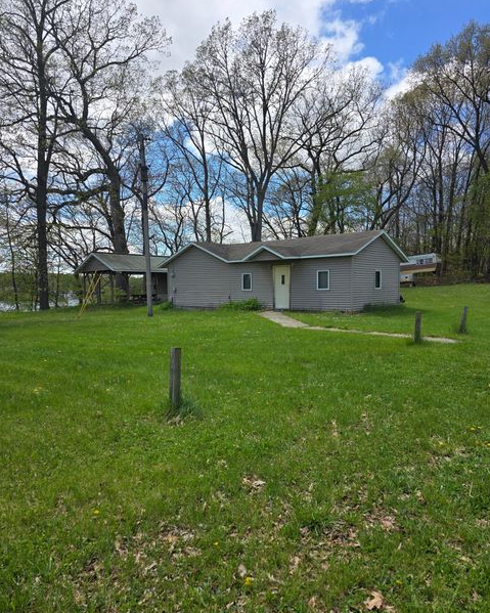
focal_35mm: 25
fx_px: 453
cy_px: 321
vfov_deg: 68.1
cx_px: 255
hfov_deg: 56.8
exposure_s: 1/607
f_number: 1.7
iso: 12
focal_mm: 6.3
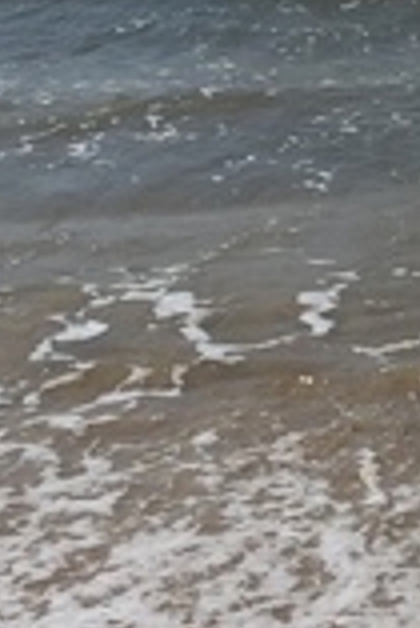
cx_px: 660
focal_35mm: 123
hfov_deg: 10.7
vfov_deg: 15.5
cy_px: -284
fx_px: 2148
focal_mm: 4.15
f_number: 2.2
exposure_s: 1/5650
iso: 32
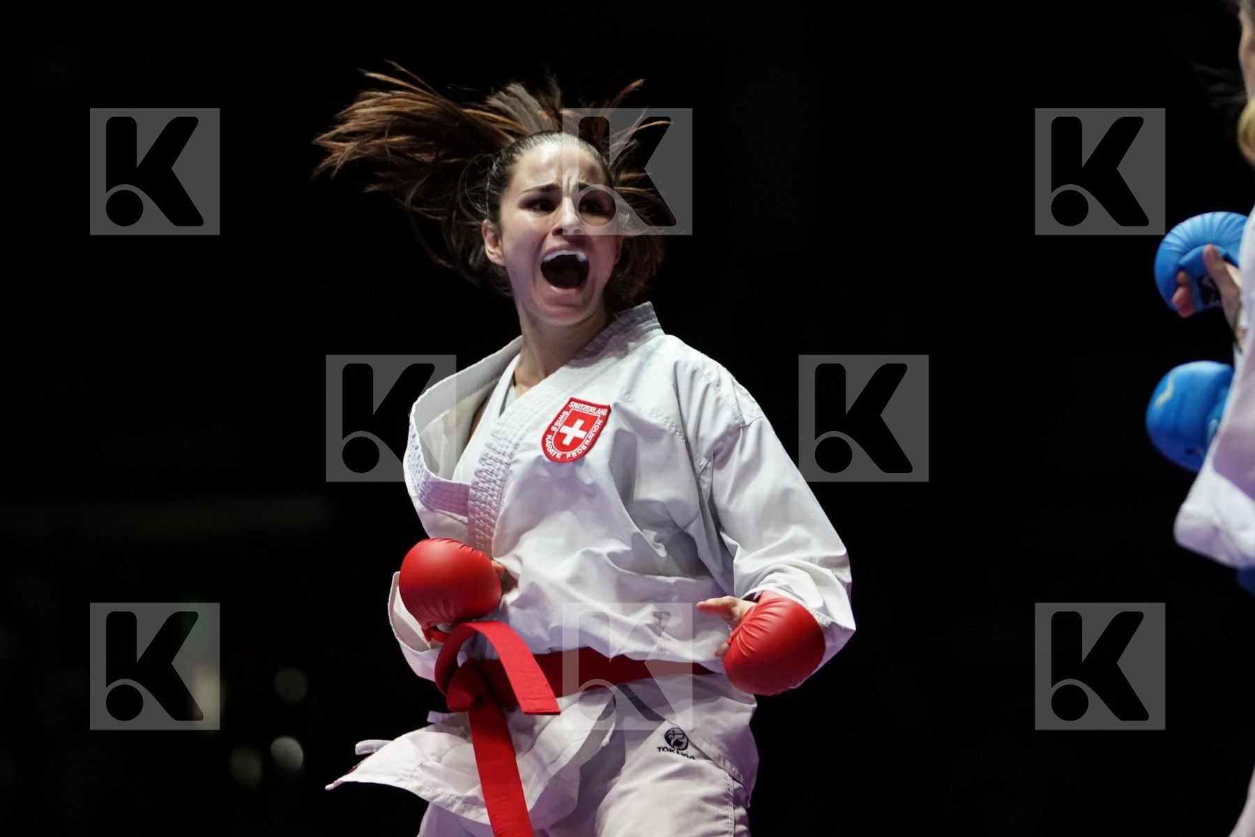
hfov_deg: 8.9
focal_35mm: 231
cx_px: 628
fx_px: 8052
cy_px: 418
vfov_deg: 5.9
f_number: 2.8
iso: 4000
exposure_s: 1/1000
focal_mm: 154
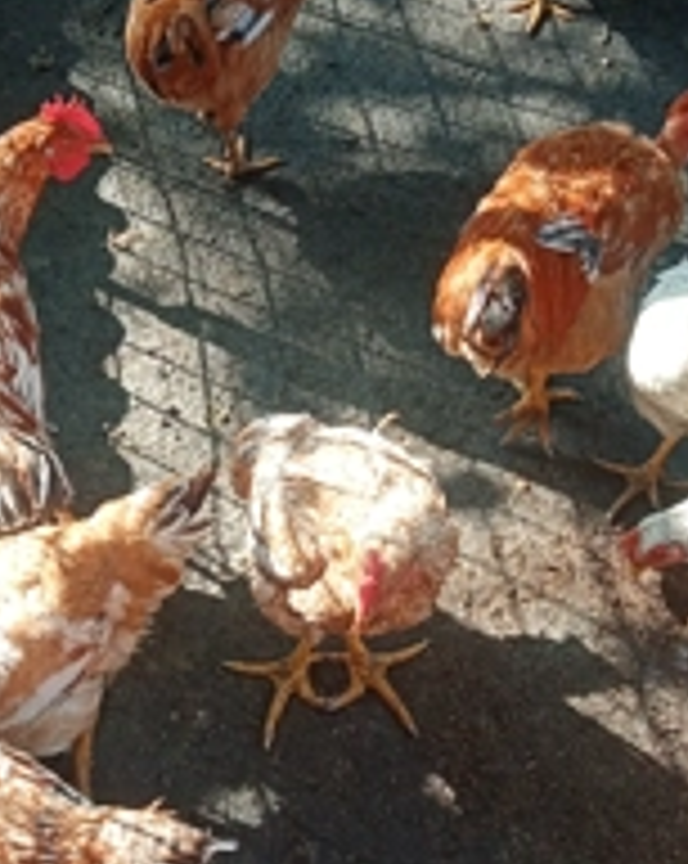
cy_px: 436
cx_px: 234
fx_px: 1352
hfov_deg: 28.4
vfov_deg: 35.4
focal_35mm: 53
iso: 110
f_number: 1.8
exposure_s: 1/132
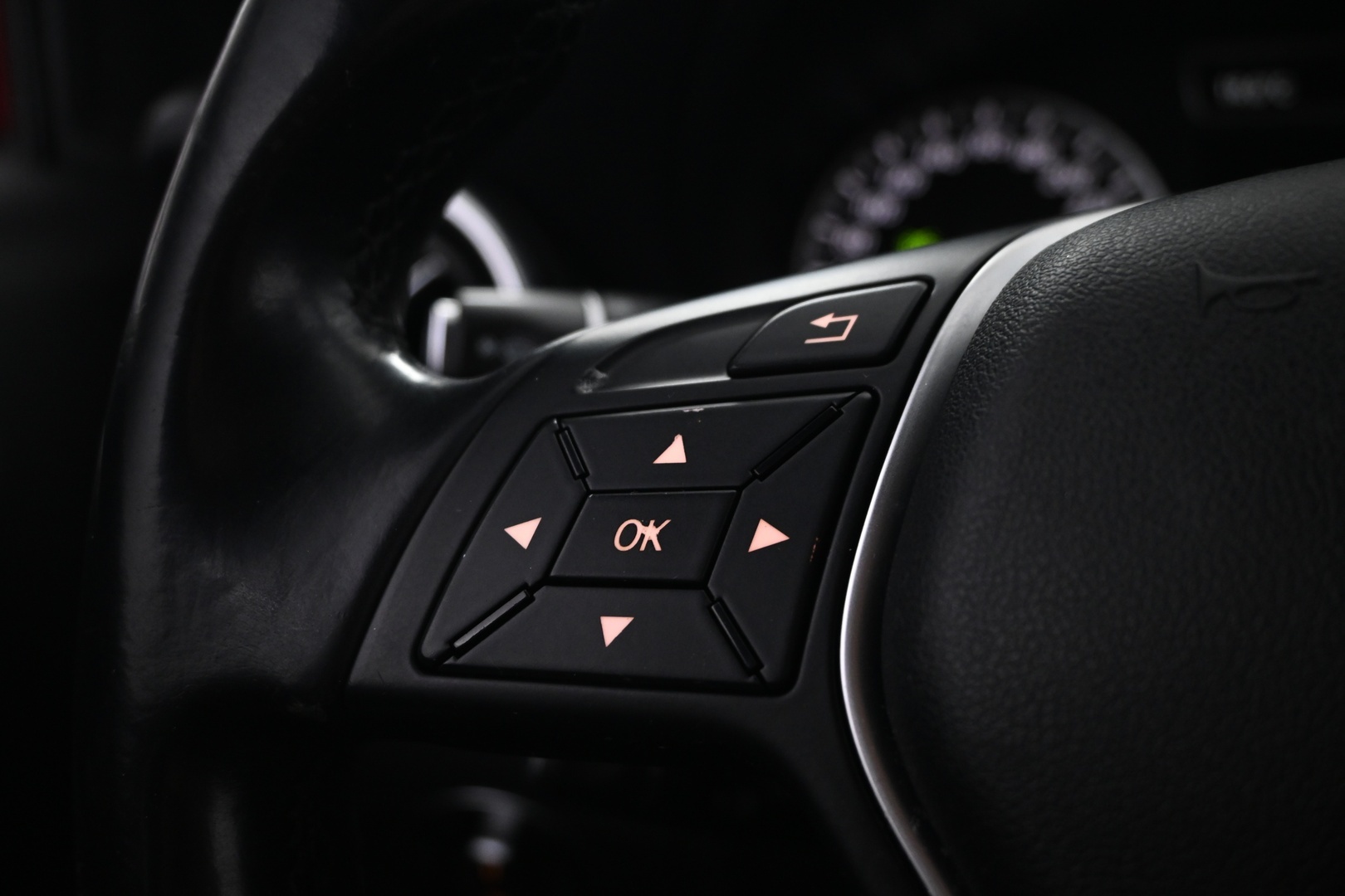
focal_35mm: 33
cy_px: 448
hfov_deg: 57.2
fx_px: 1233
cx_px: 672
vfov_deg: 40.0
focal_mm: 22
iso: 1600
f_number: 4
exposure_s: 1/13
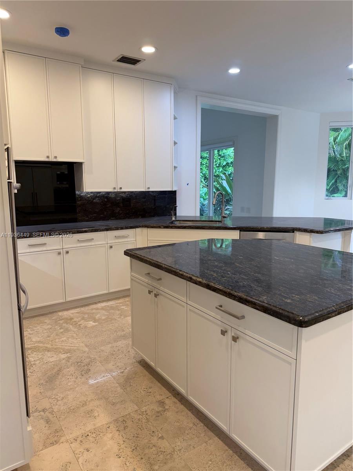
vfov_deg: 71.6
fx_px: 326
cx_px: 176
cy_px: 236
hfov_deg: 56.8
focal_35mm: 24
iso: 125
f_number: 1.78
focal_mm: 6.76
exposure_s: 1/120
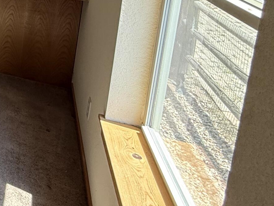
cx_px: -177
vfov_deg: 27.1
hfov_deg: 25.1
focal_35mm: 47
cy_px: -45
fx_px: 372
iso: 125
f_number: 2.2
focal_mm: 2.22
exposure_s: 1/99
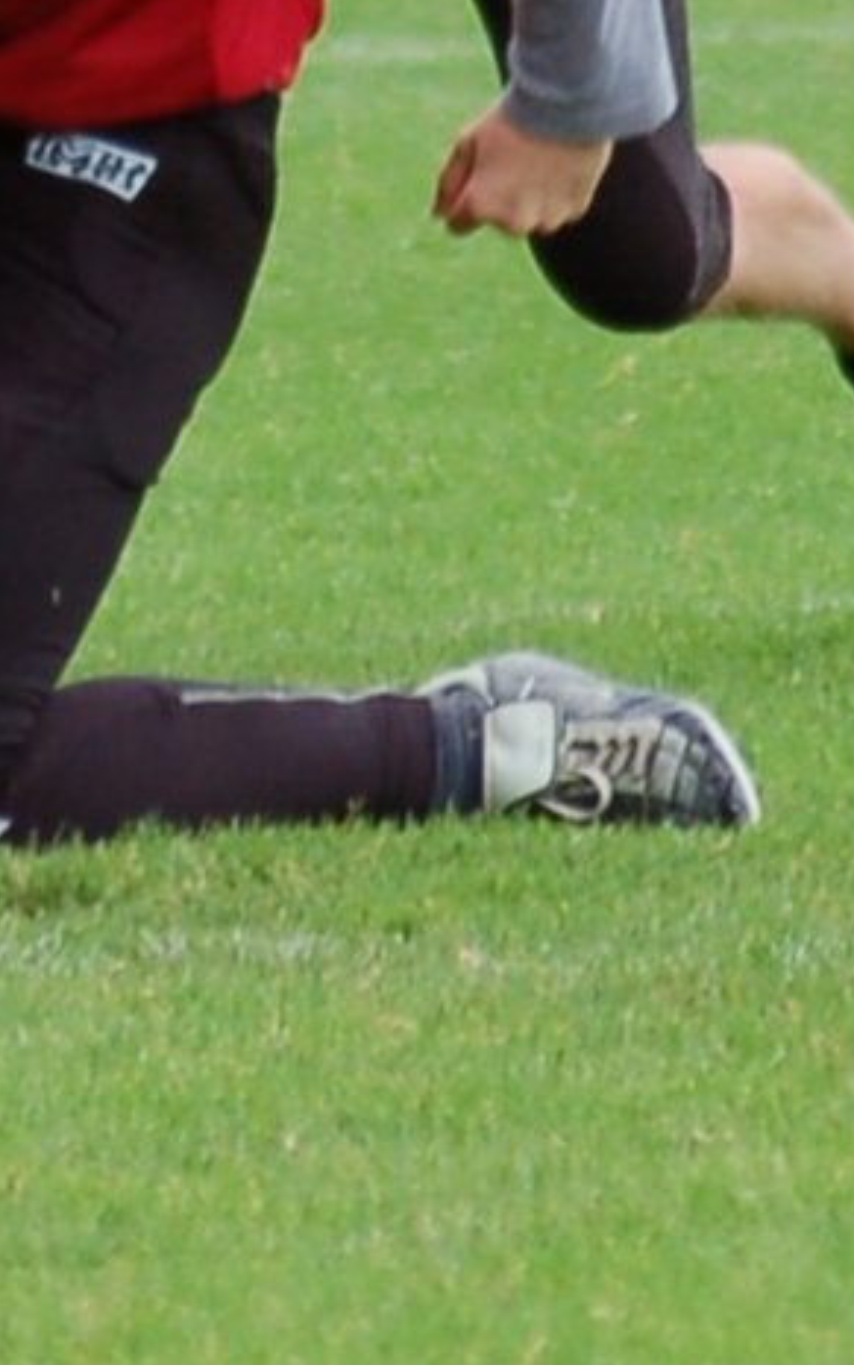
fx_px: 52399
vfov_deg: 1.5
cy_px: -241
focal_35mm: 1408
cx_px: -18
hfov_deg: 0.9
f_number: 5
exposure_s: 1/640
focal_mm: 195
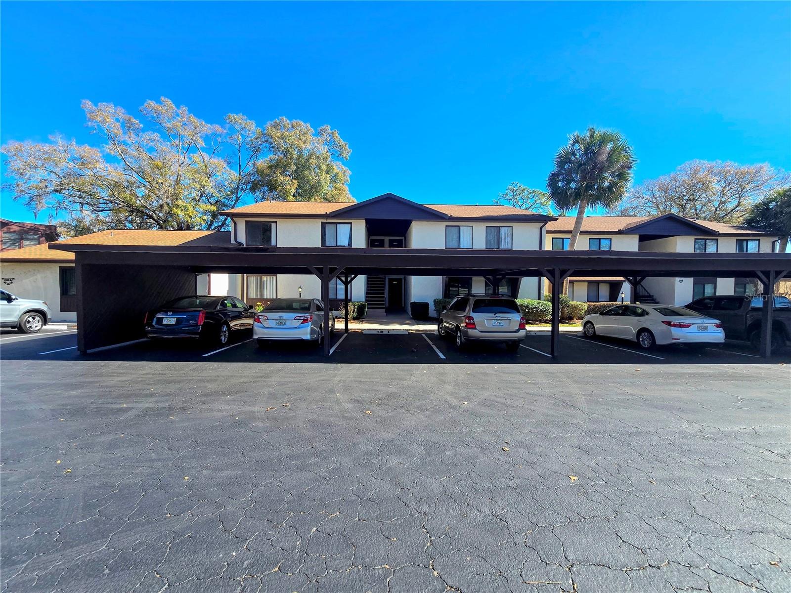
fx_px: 297
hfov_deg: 106.2
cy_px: 296
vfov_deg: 89.9
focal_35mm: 13
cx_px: 396
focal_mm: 2.2
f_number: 2.2
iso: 50
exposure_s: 1/1050
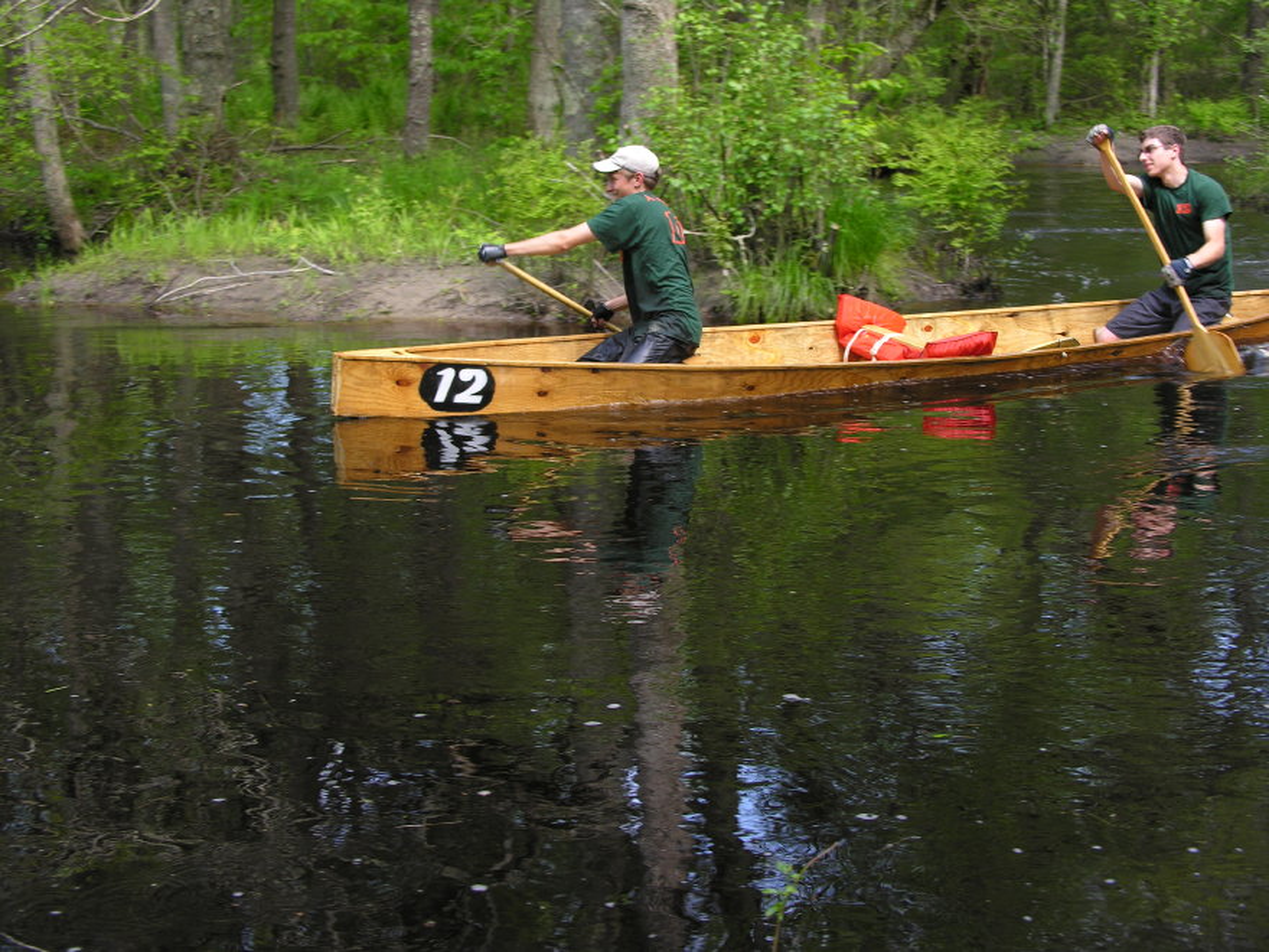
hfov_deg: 35.5
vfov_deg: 27.0
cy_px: 476
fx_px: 1980
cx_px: 634
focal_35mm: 54
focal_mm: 13.8
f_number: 3.1
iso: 50
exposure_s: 1/125
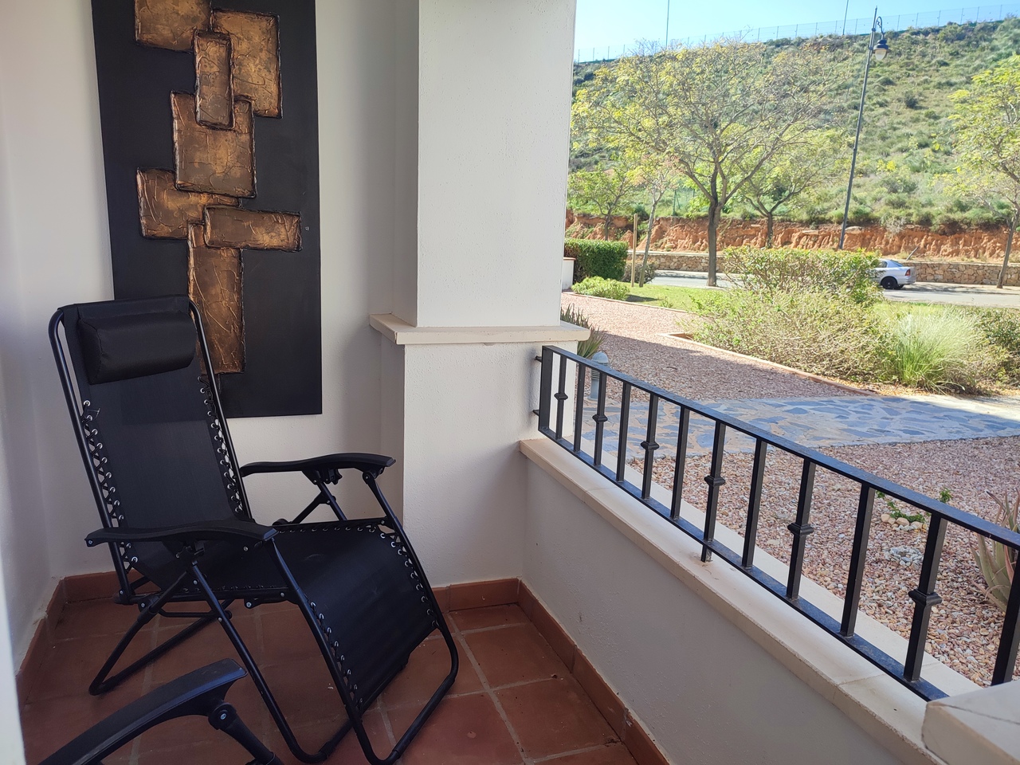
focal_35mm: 25
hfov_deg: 69.4
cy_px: 382
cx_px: 510
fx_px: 737
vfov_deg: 54.9
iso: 50
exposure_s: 1/231
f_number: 1.9
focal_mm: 6.04
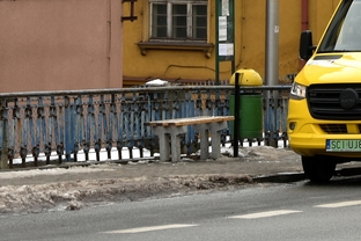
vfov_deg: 4.9
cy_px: -158
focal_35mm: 277
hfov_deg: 7.4
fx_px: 2777
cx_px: 454
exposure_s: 1/200
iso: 200
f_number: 7.1
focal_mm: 48
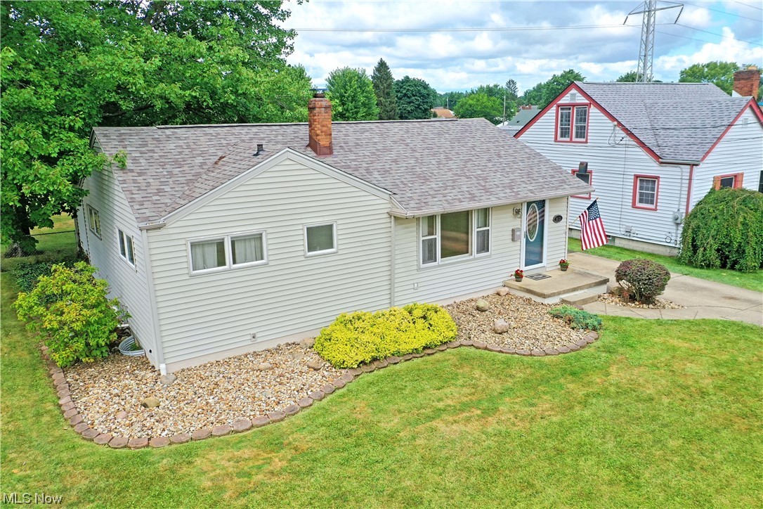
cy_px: 254
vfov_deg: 46.4
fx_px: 593
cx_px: 382
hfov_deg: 65.5
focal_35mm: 28
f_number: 4.5
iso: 100
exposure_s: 1/120
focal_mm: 10.26
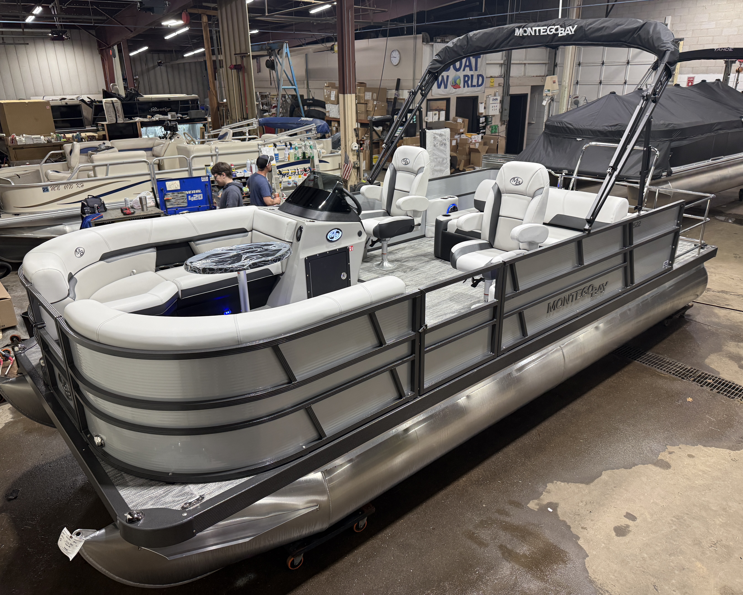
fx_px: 550
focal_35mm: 25
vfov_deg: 56.8
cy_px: 298
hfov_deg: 68.1
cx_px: 363
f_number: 1.78
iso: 160
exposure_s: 1/120
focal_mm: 6.76
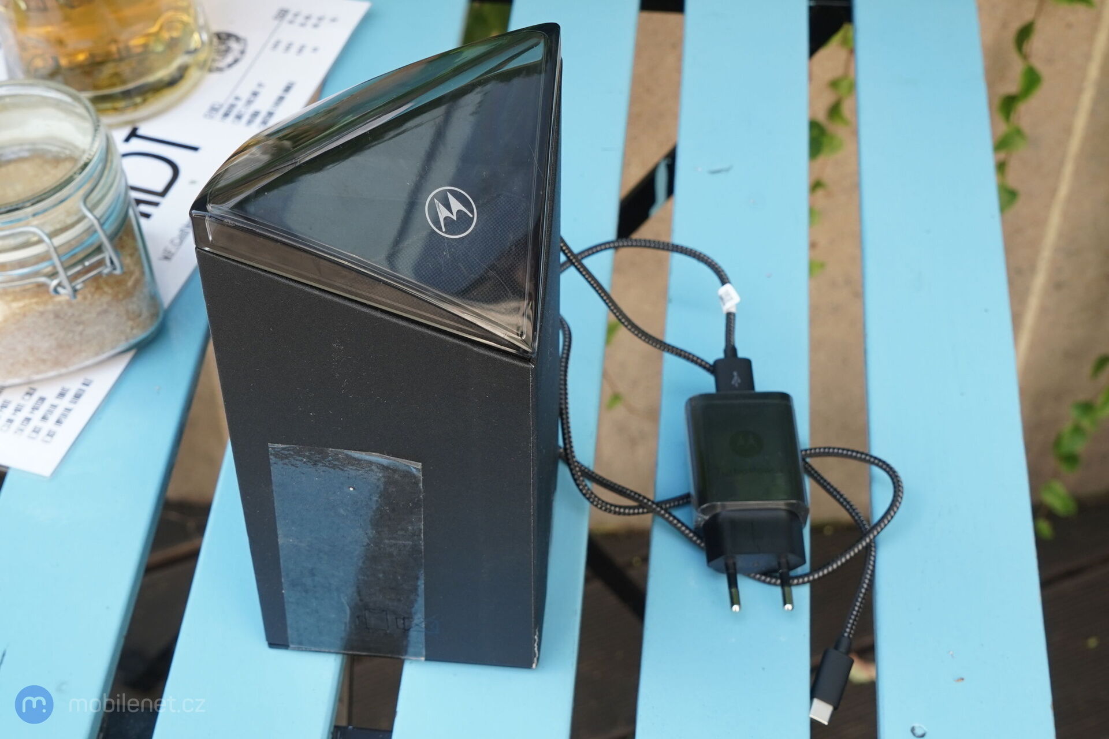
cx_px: 554
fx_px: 1109
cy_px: 370
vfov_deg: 36.9
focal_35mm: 36
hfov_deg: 53.1
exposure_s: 1/200
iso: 640
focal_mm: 36
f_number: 8
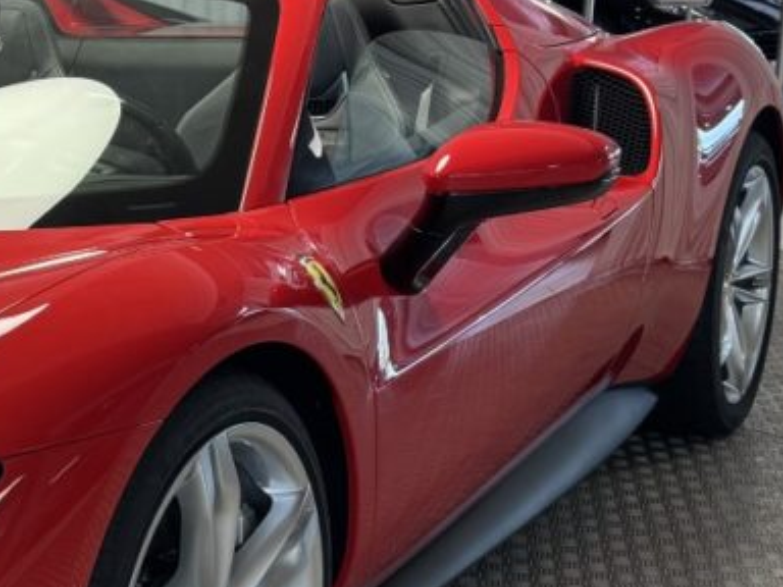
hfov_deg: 23.6
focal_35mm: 75
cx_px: -173
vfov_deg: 19.6
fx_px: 1696
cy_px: 312
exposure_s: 1/100
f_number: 1.78
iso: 80
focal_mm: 6.76
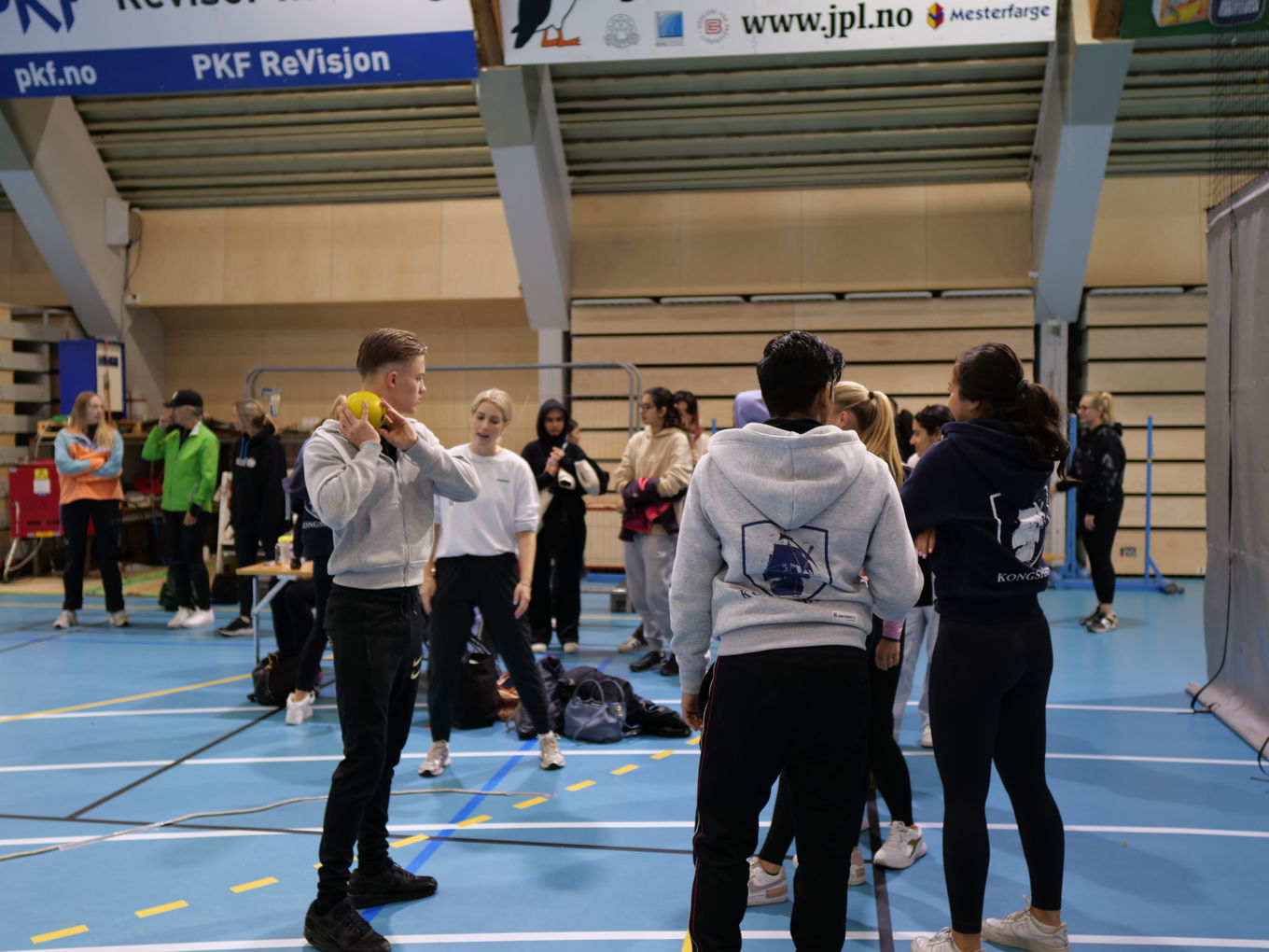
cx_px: 634
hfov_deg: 56.8
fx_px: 1173
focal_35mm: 32
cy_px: 476
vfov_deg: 44.2
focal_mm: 16
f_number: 1.4
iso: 320
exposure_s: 1/60
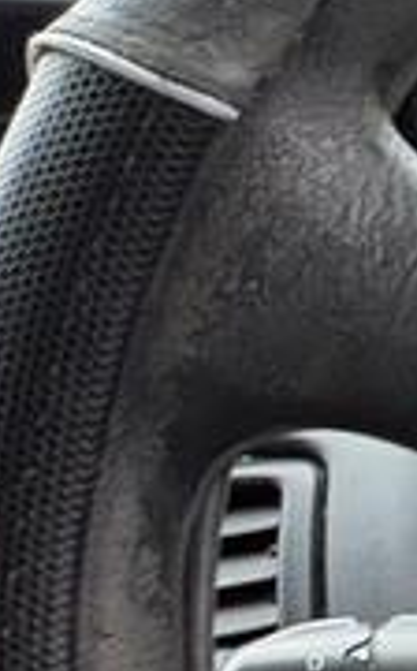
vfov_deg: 26.2
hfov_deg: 10.6
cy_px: 693
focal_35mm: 74
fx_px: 1350
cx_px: 1314
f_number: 2.2
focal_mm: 2.22
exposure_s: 1/60
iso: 320
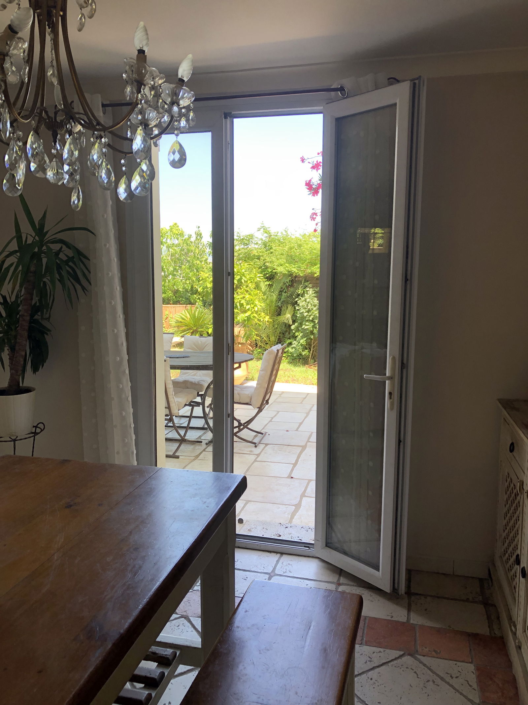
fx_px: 569
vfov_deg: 63.4
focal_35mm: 28
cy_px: 352
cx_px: 264
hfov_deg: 49.7
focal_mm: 3.99
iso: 25
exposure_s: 1/120
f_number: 1.8
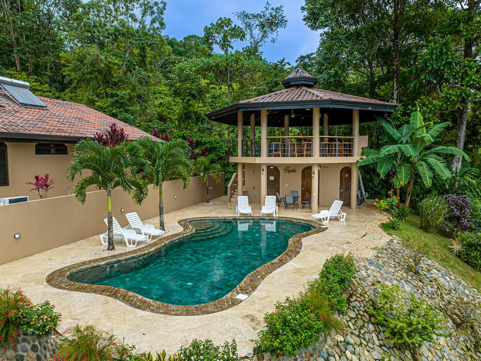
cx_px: 240
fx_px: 333
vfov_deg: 56.8
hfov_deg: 71.6
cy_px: 180
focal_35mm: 24
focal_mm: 12.29
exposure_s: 1/2500
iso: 140
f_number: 2.8
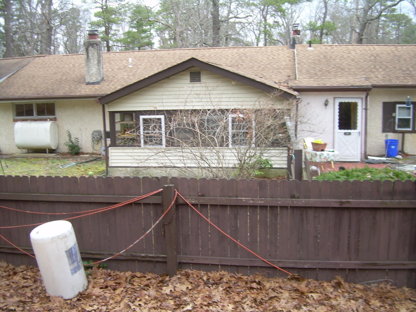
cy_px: 156
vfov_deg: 37.7
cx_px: 208
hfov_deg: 49.0
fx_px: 457
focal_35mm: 38
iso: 50
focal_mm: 6.3
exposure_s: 1/38.9
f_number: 2.8
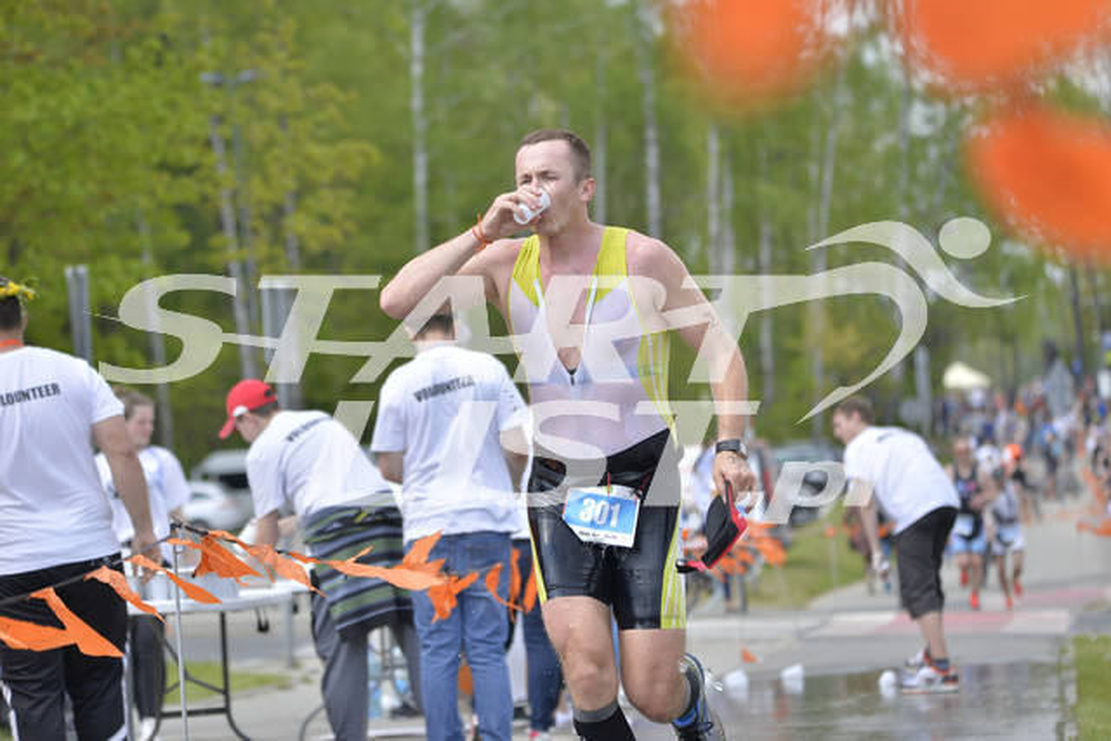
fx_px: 4939
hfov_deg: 12.8
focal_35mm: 160
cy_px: 370
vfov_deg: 8.6
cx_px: 556
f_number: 6.3
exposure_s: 1/1600
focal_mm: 160
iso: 400
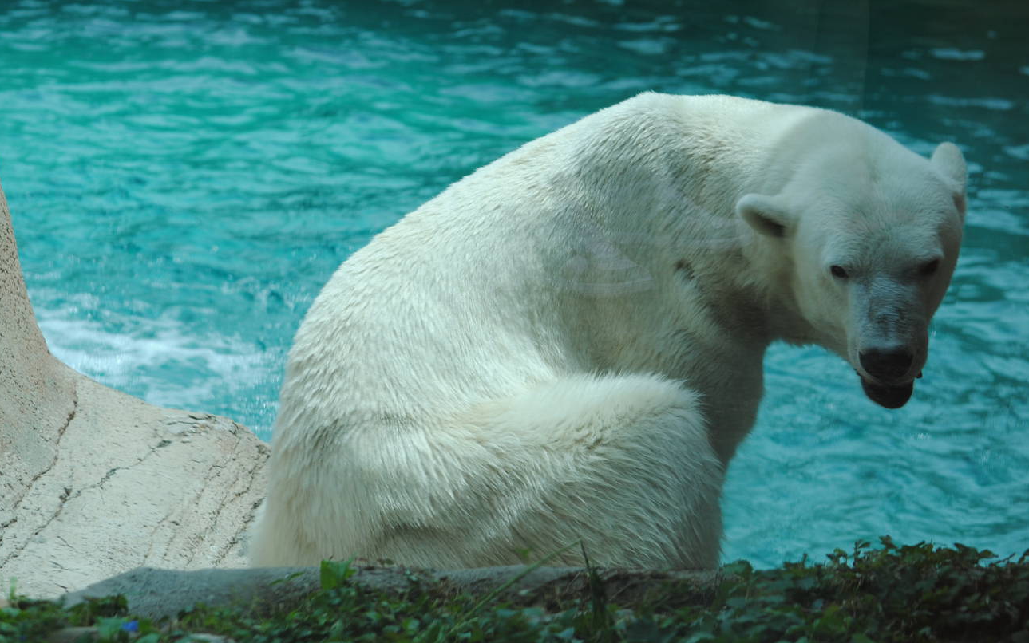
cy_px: 267
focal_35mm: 190
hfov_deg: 11.0
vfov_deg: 6.9
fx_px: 5329
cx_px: 566
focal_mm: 100
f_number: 5.6
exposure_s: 1/500
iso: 110
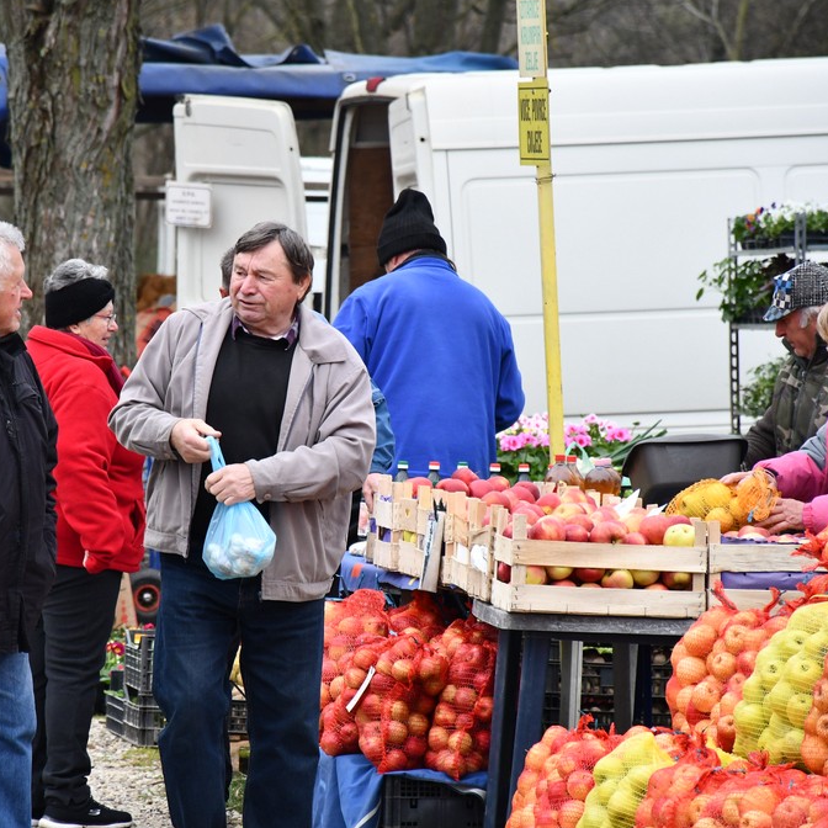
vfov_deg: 6.4
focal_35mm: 272
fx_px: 7361
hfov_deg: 6.4
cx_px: 304
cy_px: 411
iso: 1000
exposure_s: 1/500
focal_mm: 140
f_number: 5.6
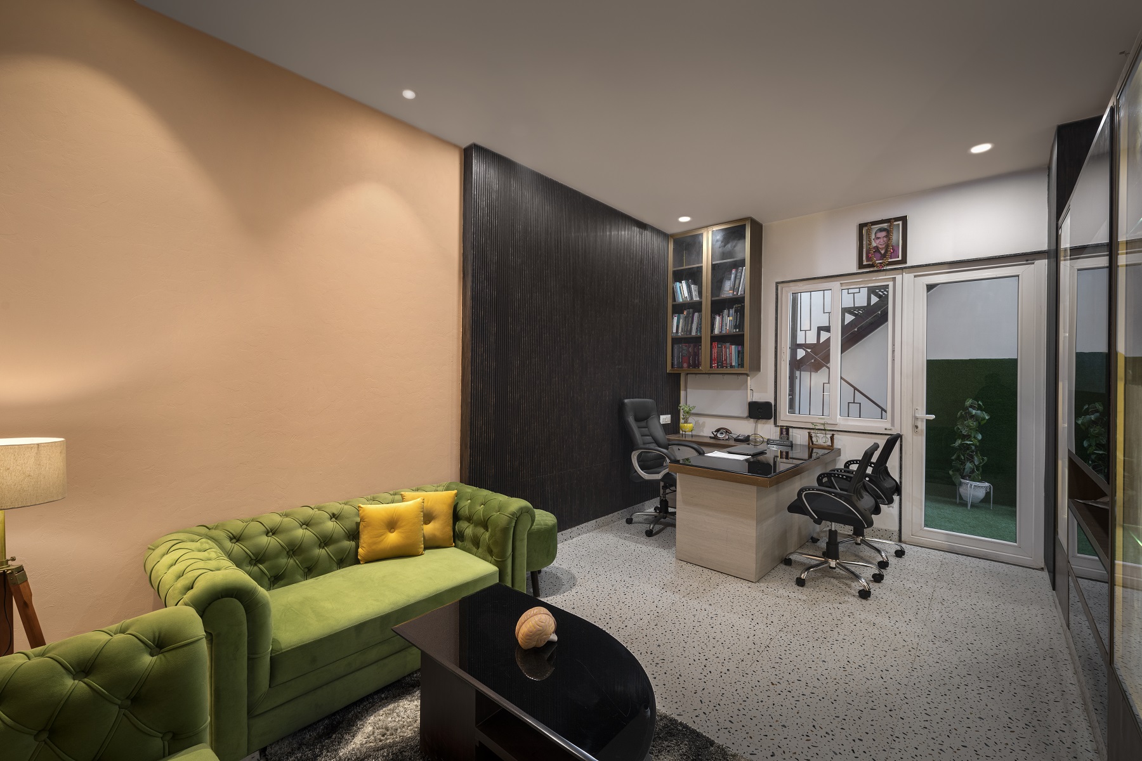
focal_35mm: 15
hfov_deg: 100.4
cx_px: 571
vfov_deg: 77.3
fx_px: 476
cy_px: 380
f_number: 9
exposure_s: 1/2.5
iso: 200
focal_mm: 15
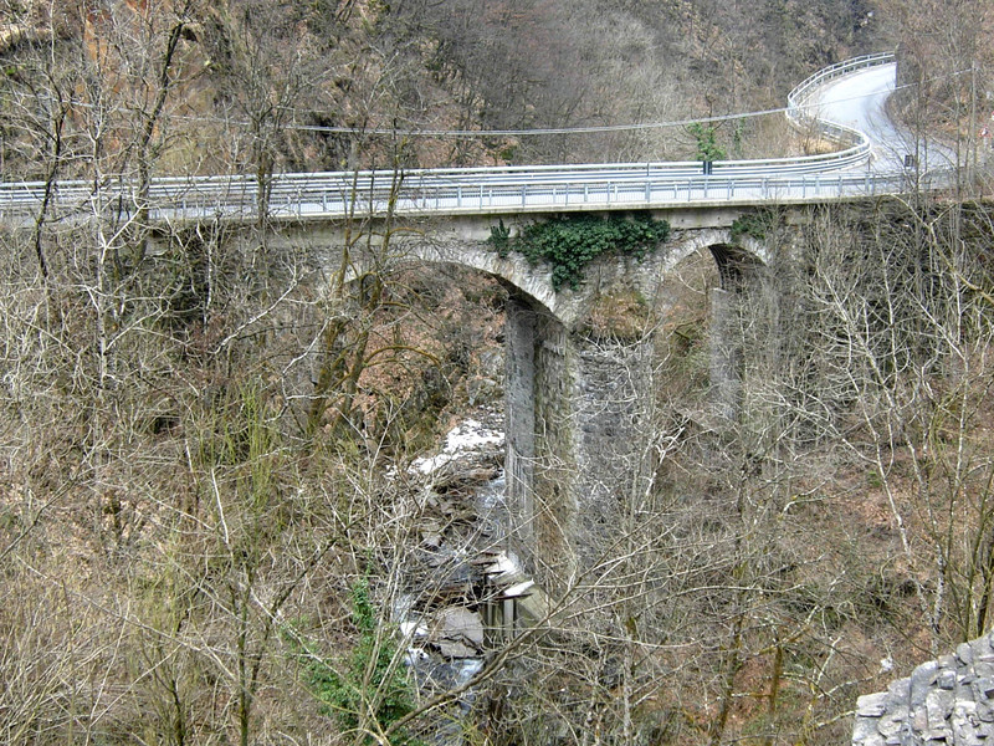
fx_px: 1034
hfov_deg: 51.4
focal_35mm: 36
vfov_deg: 39.7
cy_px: 373
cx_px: 497
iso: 50
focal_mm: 7.5
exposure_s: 1/80.6
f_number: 3
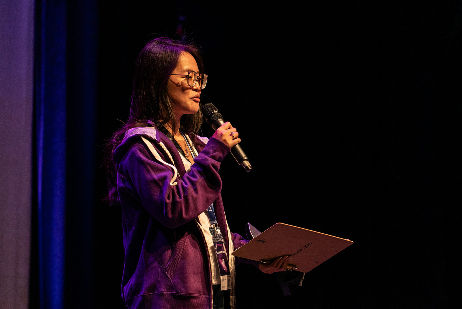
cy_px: 154
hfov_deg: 7.1
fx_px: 3698
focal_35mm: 288
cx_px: 231
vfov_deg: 4.8
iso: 3200
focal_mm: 288
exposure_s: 1/160
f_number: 5.6
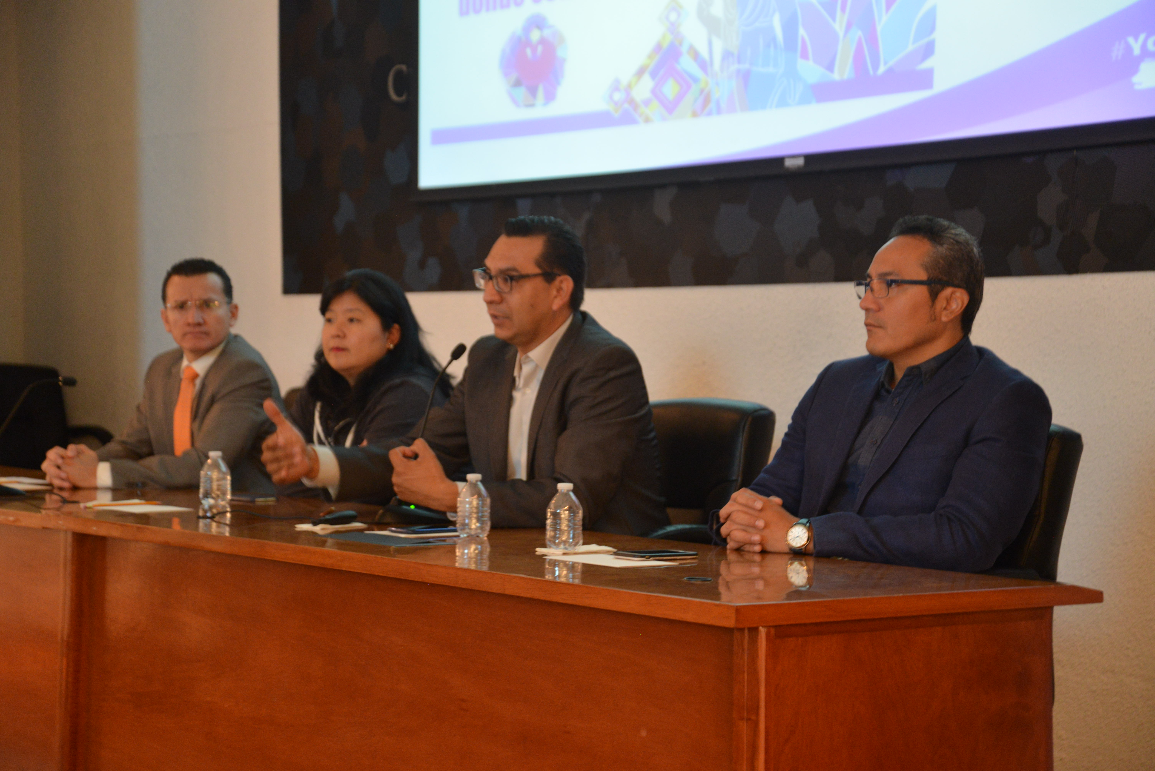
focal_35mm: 66
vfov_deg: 20.6
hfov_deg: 30.5
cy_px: 386
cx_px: 578
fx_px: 2118
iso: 1600
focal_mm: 66
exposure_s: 1/5
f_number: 4.5
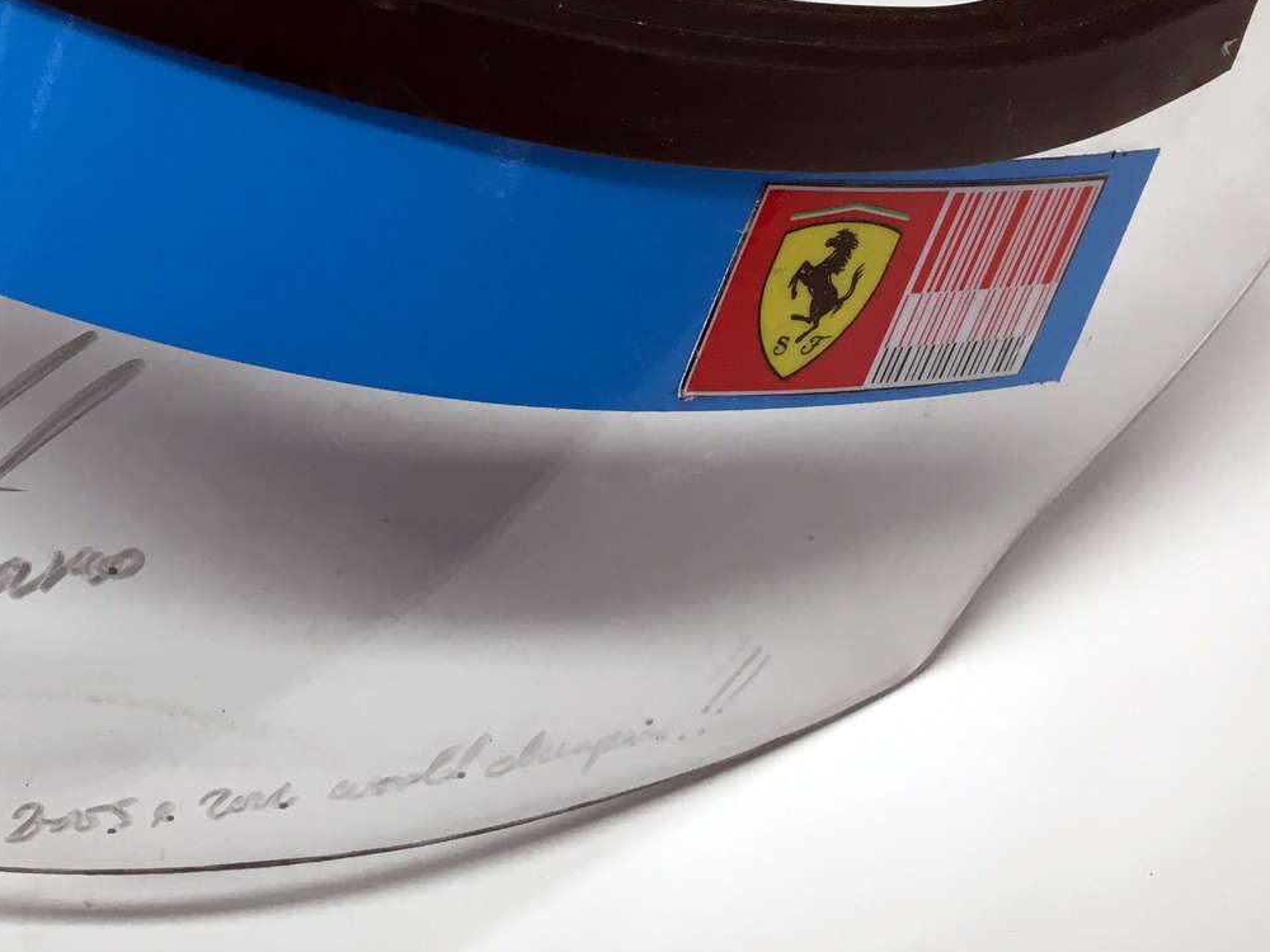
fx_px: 2128
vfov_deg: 24.7
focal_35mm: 58
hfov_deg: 32.3
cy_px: 165
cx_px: 255
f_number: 2.2
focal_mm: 4.15
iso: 32
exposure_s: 1/33
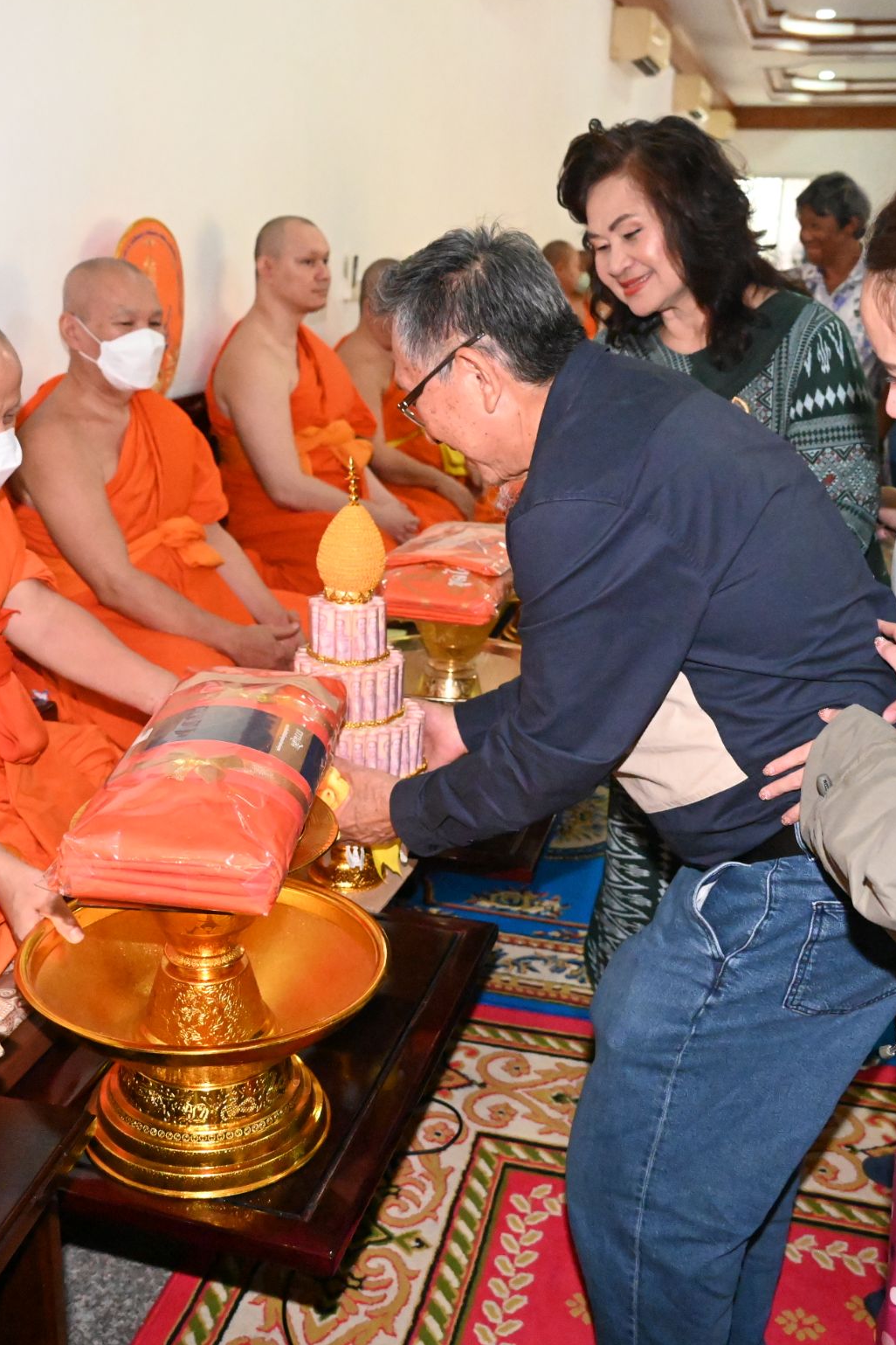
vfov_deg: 49.5
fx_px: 1456
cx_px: 357
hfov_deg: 34.1
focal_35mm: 39
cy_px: 634
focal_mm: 24
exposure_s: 1/800
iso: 12800
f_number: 4
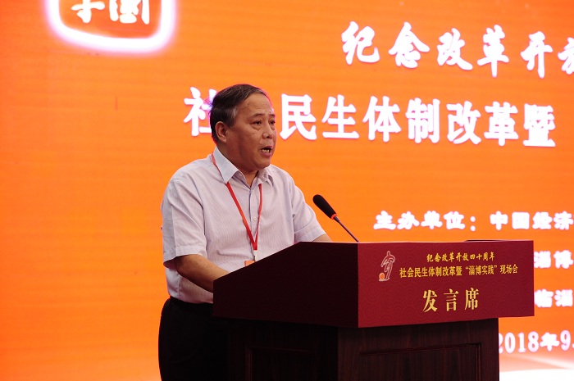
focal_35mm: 105
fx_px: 1672
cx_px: 287
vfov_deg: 13.0
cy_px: 190
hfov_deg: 19.5
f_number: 3.5
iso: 2500
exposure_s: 1/100
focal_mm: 105
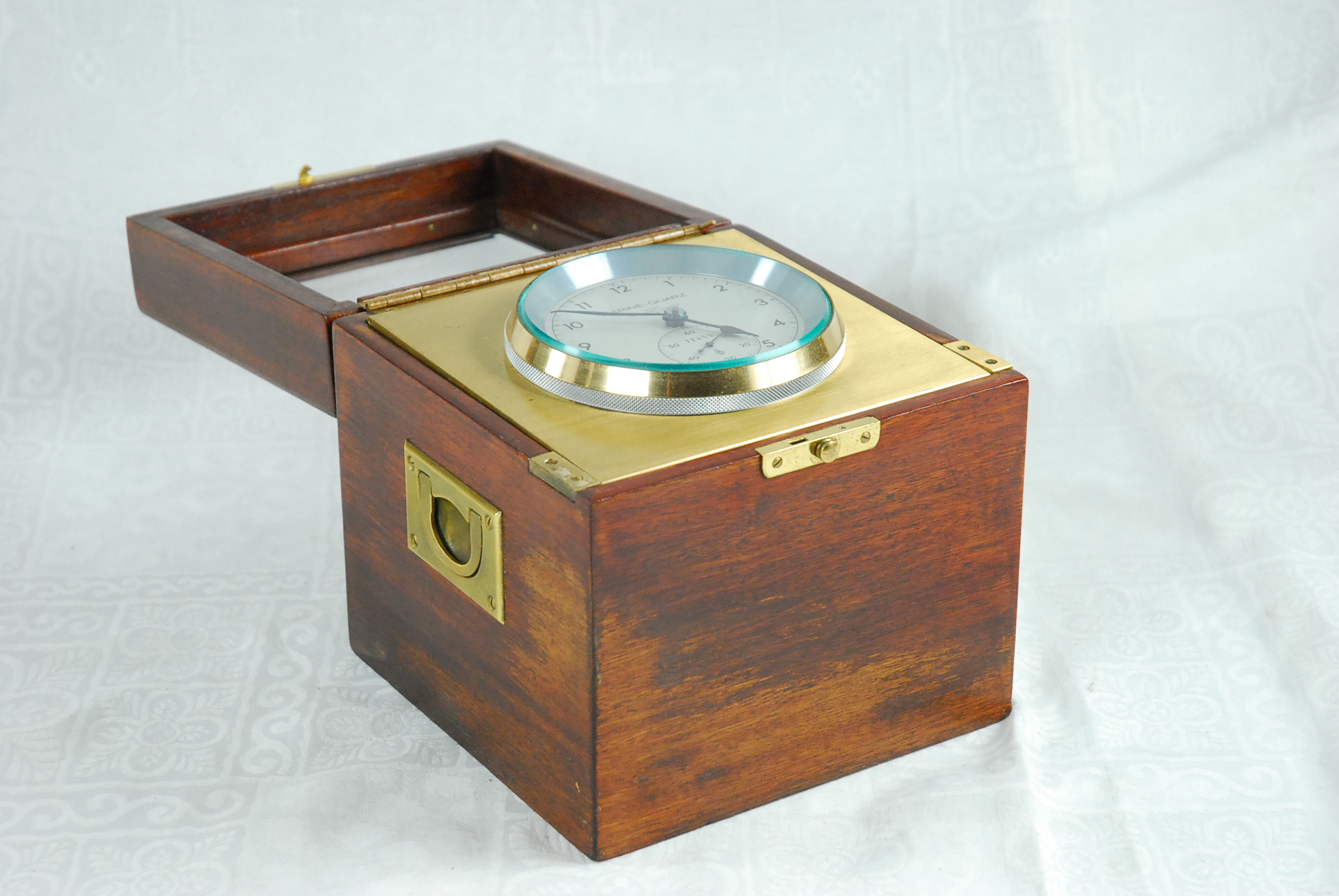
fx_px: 3128
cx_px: 670
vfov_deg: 16.3
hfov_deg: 24.2
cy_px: 448
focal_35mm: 84
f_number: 6.3
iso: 1250
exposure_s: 1/640
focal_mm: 56
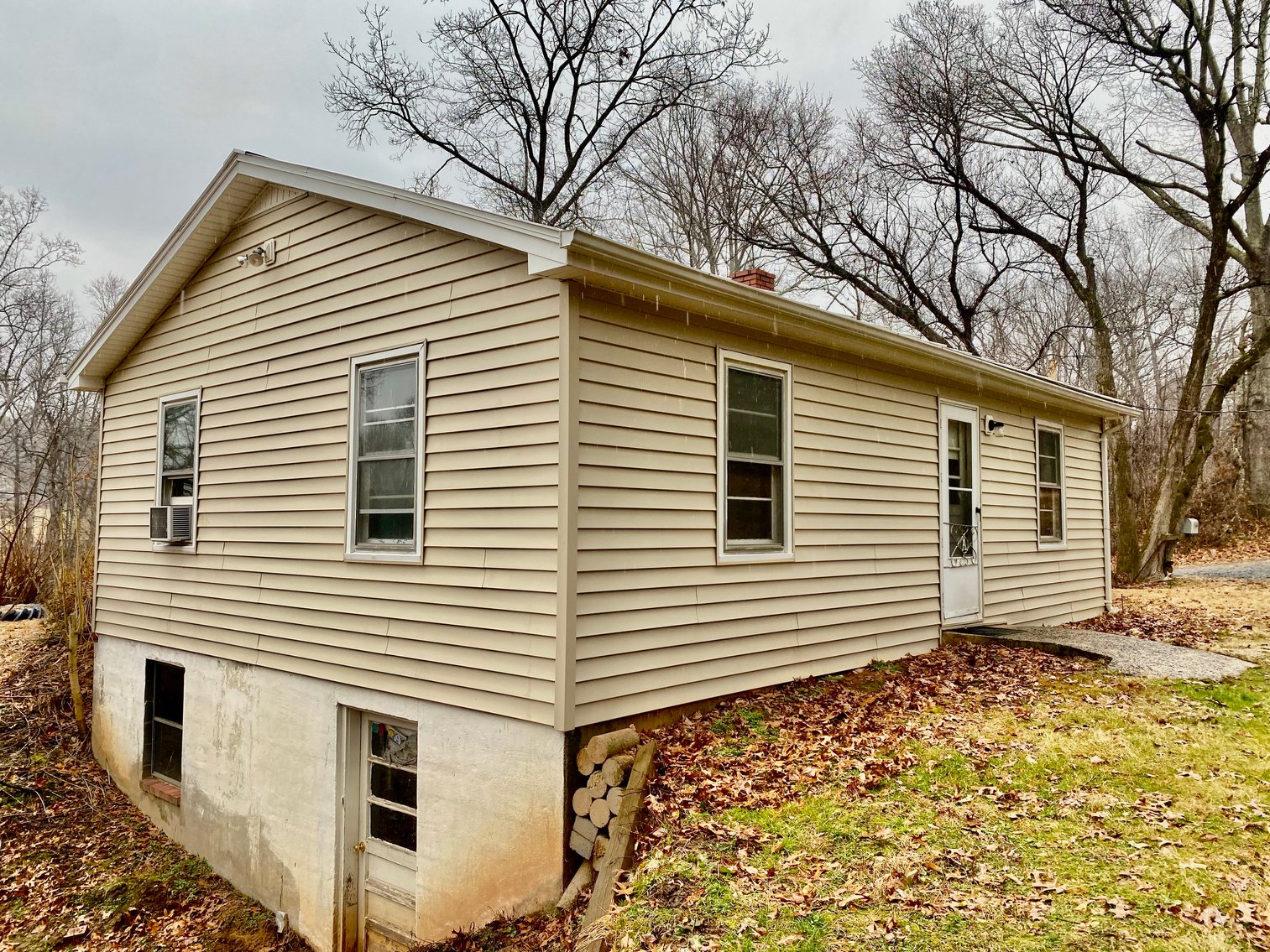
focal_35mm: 26
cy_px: 476
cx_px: 635
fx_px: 954
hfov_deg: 67.3
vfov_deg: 53.1
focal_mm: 4.25
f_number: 1.8
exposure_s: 1/441
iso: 32
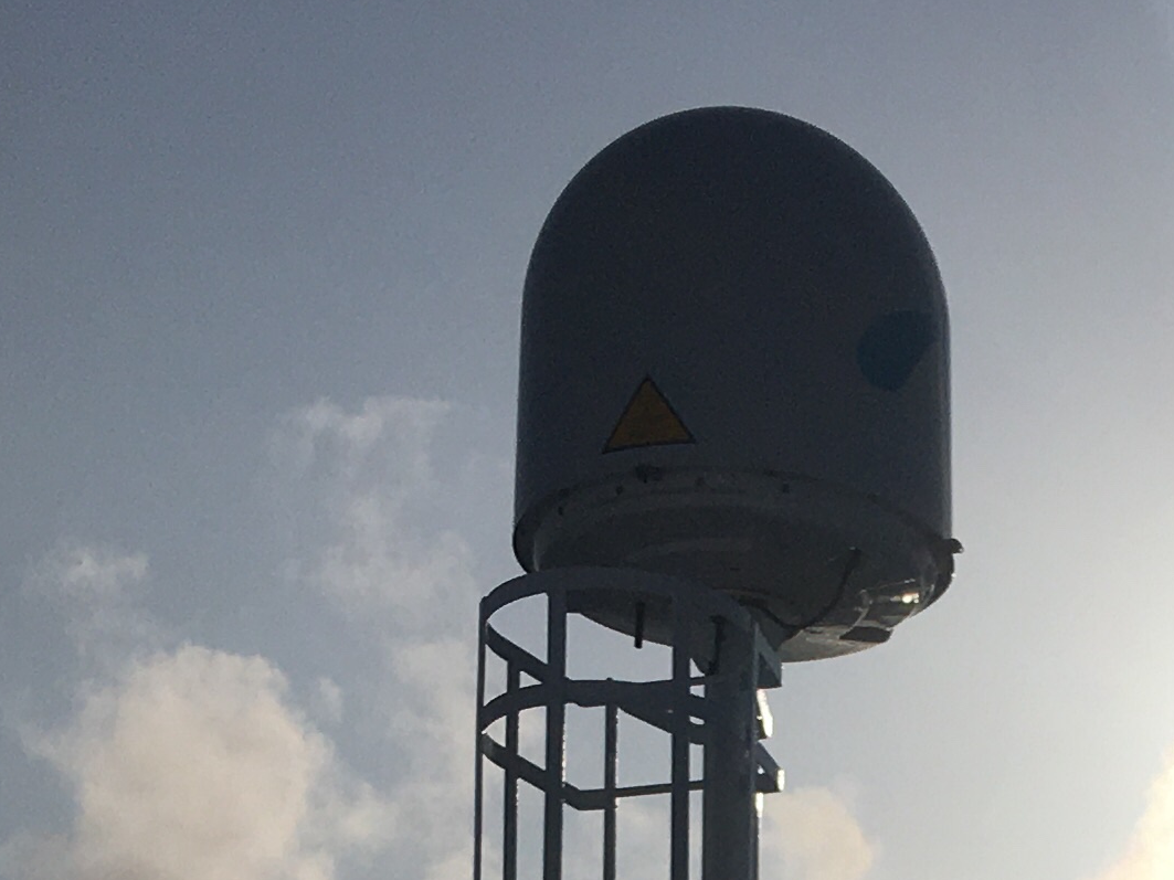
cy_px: 1629
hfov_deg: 17.5
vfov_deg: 12.2
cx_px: 1163
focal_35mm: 110
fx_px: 3730
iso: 25
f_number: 2.2
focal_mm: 4.15
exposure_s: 1/15385
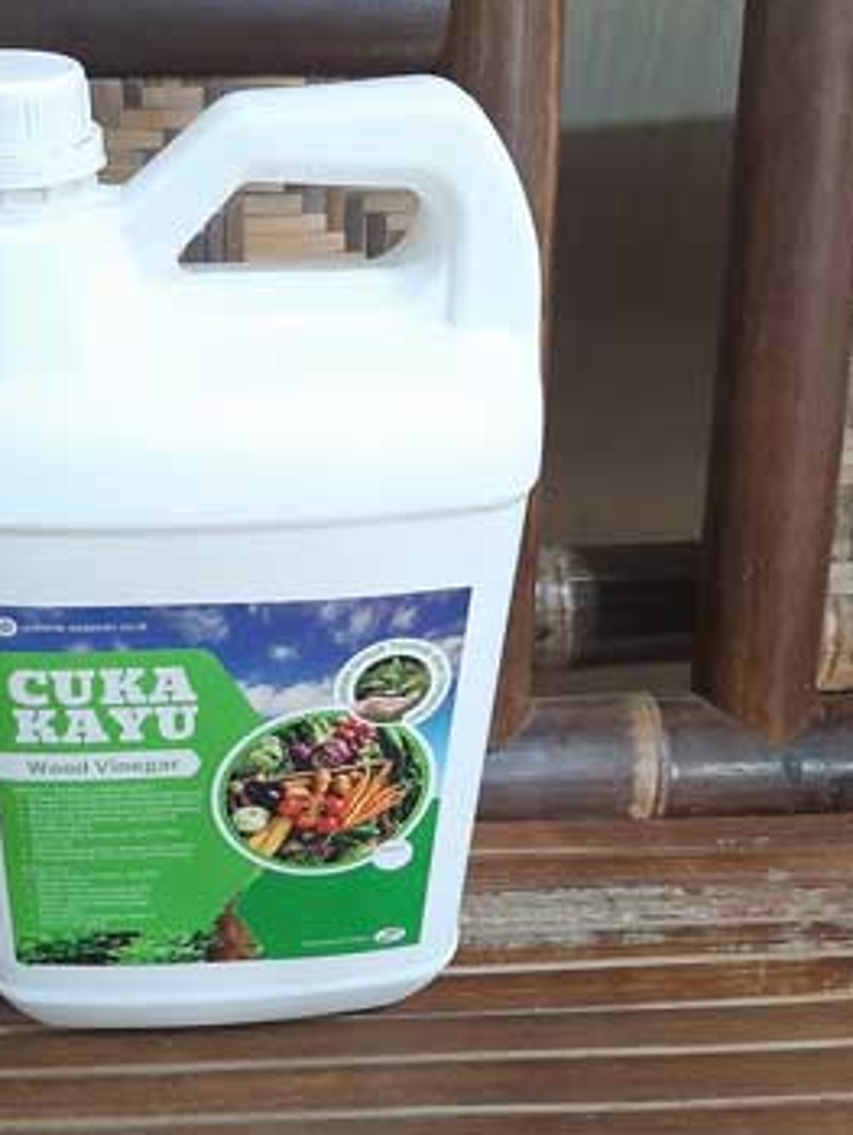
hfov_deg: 37.6
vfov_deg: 50.1
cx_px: 198
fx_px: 1214
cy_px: 568
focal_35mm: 37
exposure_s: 1/20
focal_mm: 3.93
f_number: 1.7
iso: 640
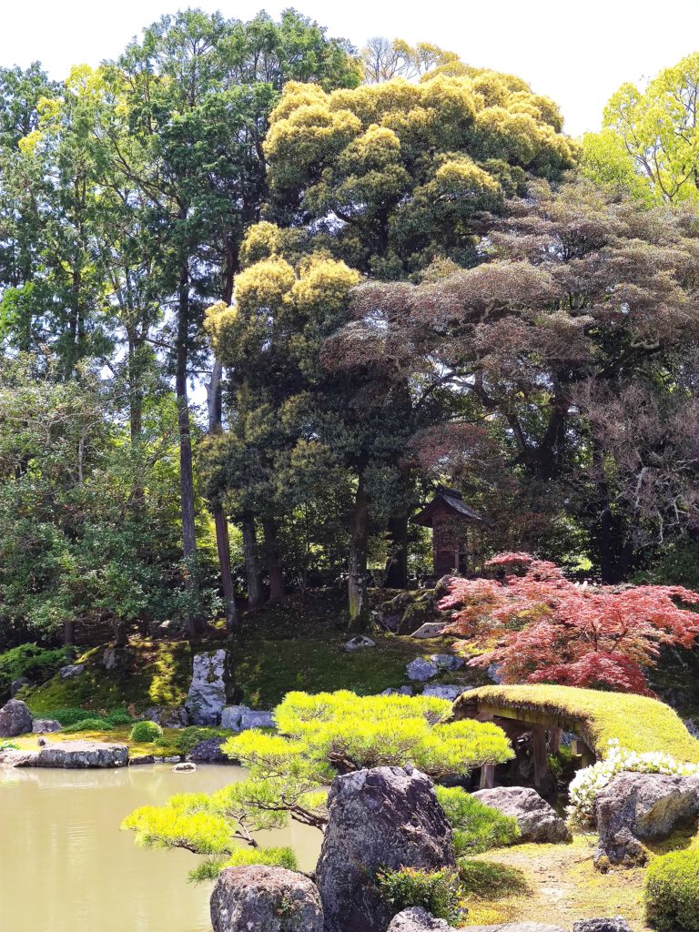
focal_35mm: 41
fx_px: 1104
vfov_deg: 45.8
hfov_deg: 35.1
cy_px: 466
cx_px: 350
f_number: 2
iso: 100
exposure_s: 1/731
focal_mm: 8.16
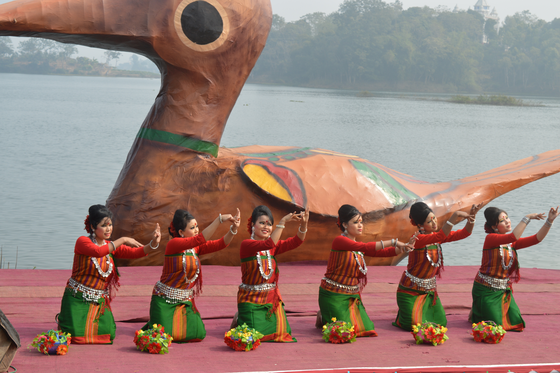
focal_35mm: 69
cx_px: 280
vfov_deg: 19.7
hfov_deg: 29.3
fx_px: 1072
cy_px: 186
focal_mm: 46
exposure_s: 1/250
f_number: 7.1
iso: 100
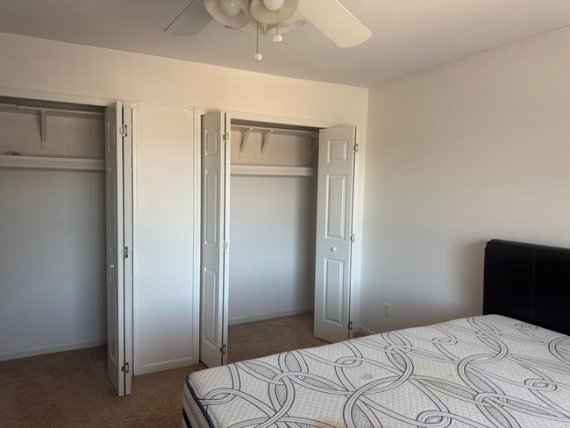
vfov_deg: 56.8
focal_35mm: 24
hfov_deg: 71.6
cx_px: 285
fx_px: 395
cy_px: 214
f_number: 1.78
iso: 160
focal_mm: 6.76
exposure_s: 1/120
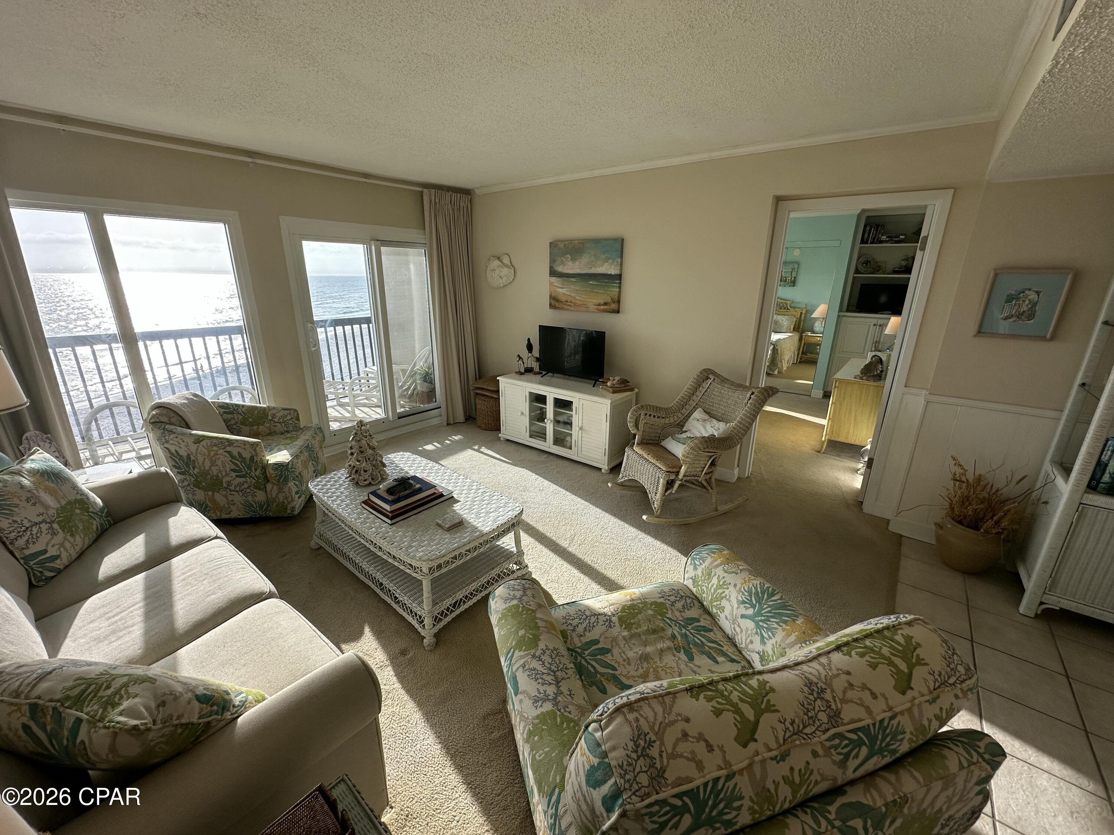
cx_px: 557
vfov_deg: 85.7
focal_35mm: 14
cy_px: 418
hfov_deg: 102.1
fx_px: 451
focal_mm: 2.22
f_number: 2.2
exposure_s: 1/556
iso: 40
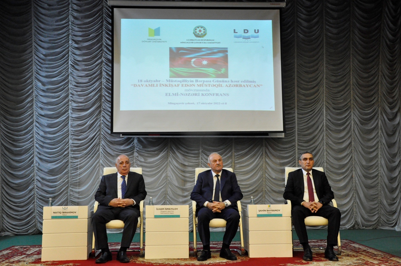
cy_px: 133
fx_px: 434
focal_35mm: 39
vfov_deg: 34.1
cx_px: 200
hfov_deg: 49.6
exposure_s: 1/60
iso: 3200
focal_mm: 26
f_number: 8
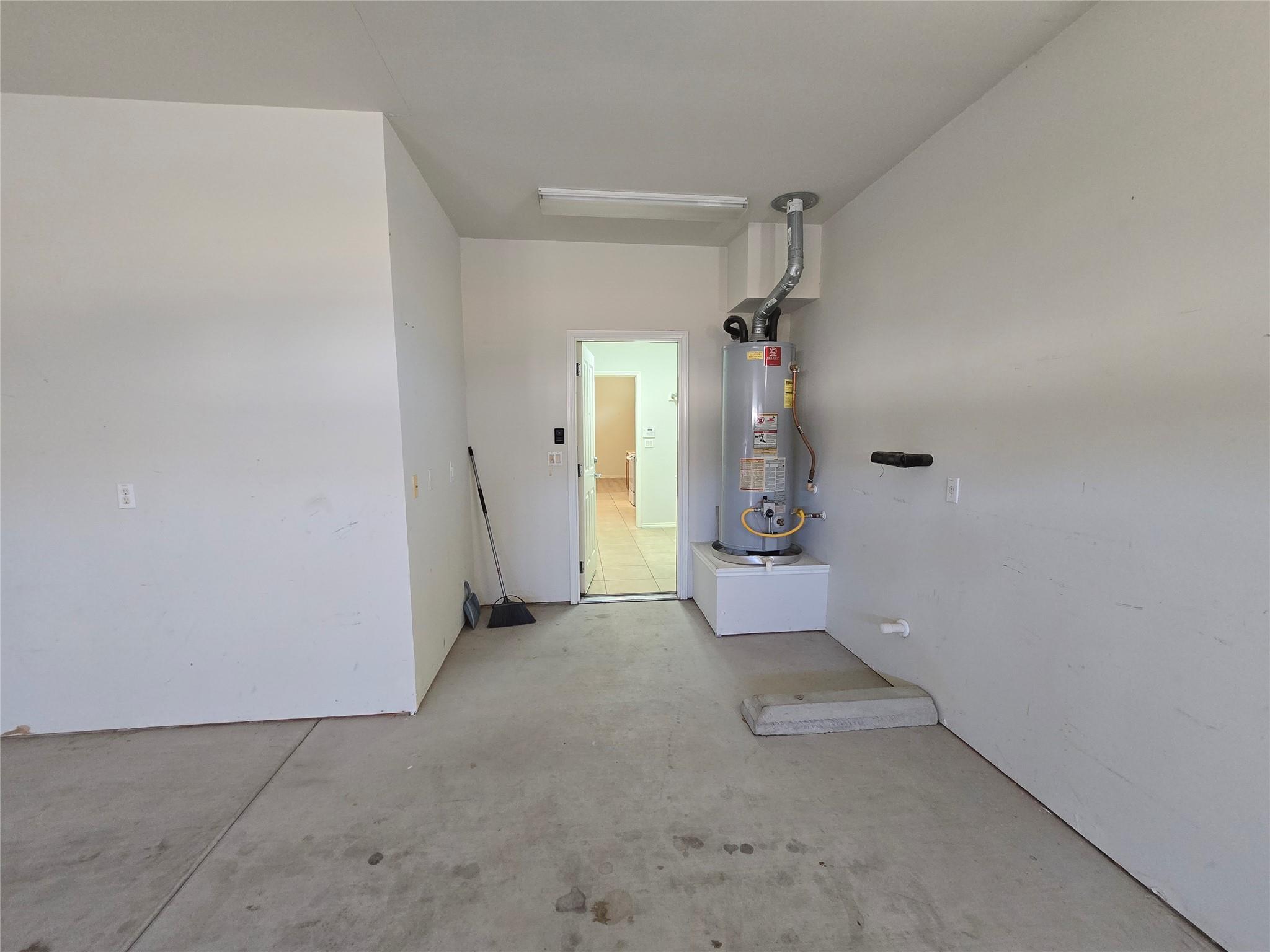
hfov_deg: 106.2
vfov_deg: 89.9
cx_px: 635
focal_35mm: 13
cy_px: 476
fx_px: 477
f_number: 2.2
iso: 500
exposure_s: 1/60
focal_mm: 2.2
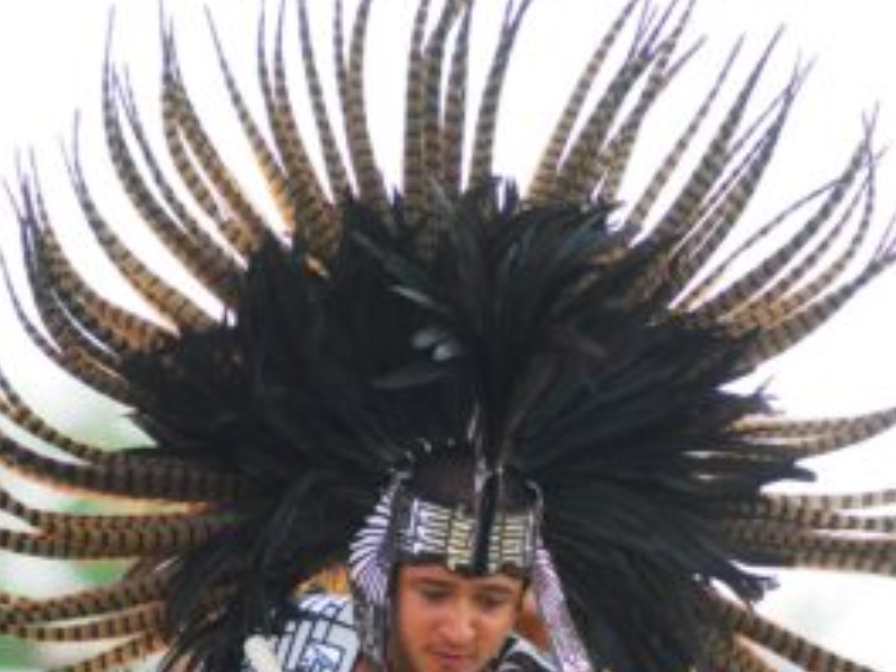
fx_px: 12761
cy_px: 658
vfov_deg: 3.0
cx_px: 423
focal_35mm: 493
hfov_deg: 4.0
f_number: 3.2
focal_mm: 200
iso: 500
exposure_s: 1/4000
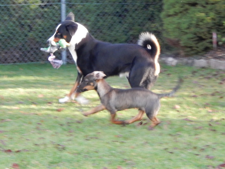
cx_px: 112
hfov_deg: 16.8
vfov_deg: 12.7
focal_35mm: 117
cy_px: 84
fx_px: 762
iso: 400
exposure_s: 1/80
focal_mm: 21
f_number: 5.5
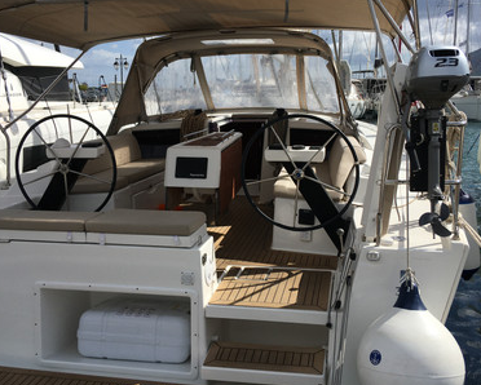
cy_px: 167
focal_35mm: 38
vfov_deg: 39.1
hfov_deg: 47.9
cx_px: 244
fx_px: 541
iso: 25
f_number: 2.2
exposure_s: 1/2653
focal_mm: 4.15
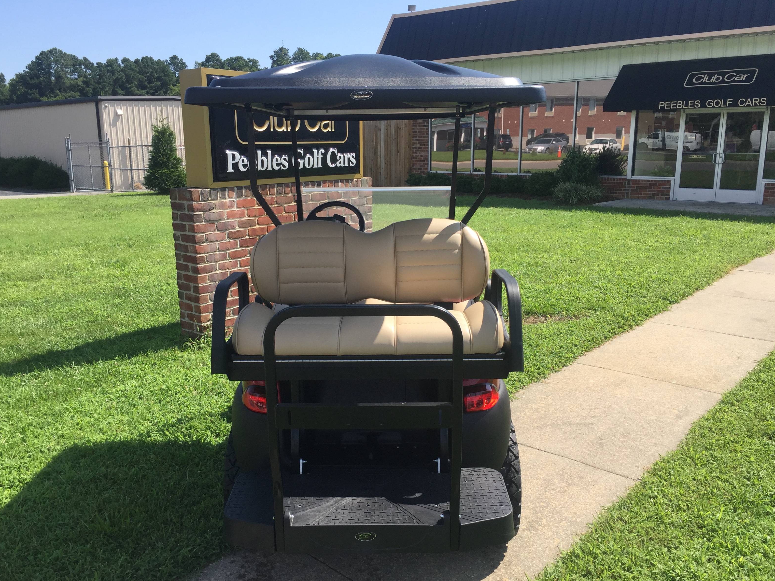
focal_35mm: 30
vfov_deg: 46.8
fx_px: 672
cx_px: 383
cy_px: 296
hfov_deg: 60.0
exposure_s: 1/1199
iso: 32
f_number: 2.2
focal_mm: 4.15
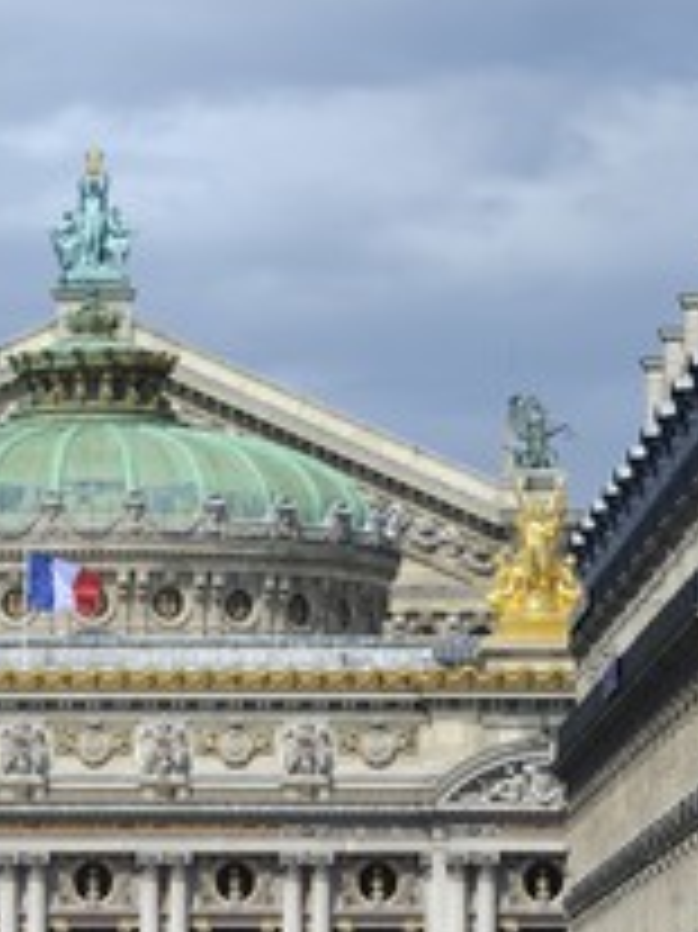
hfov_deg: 4.9
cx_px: 90
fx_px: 8155
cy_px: 536
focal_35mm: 303
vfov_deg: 6.5
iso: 200
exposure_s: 1/200
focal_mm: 155
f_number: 13
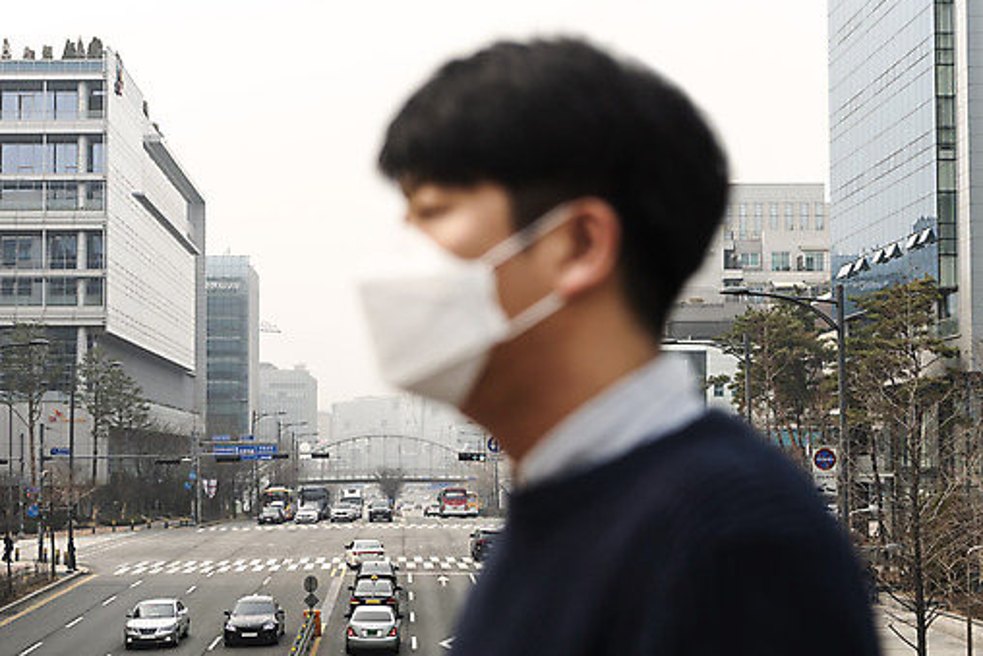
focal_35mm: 59
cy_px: 360
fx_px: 1611
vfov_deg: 23.0
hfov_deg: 33.9
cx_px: 456
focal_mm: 50
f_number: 4
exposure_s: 1/1250
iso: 160
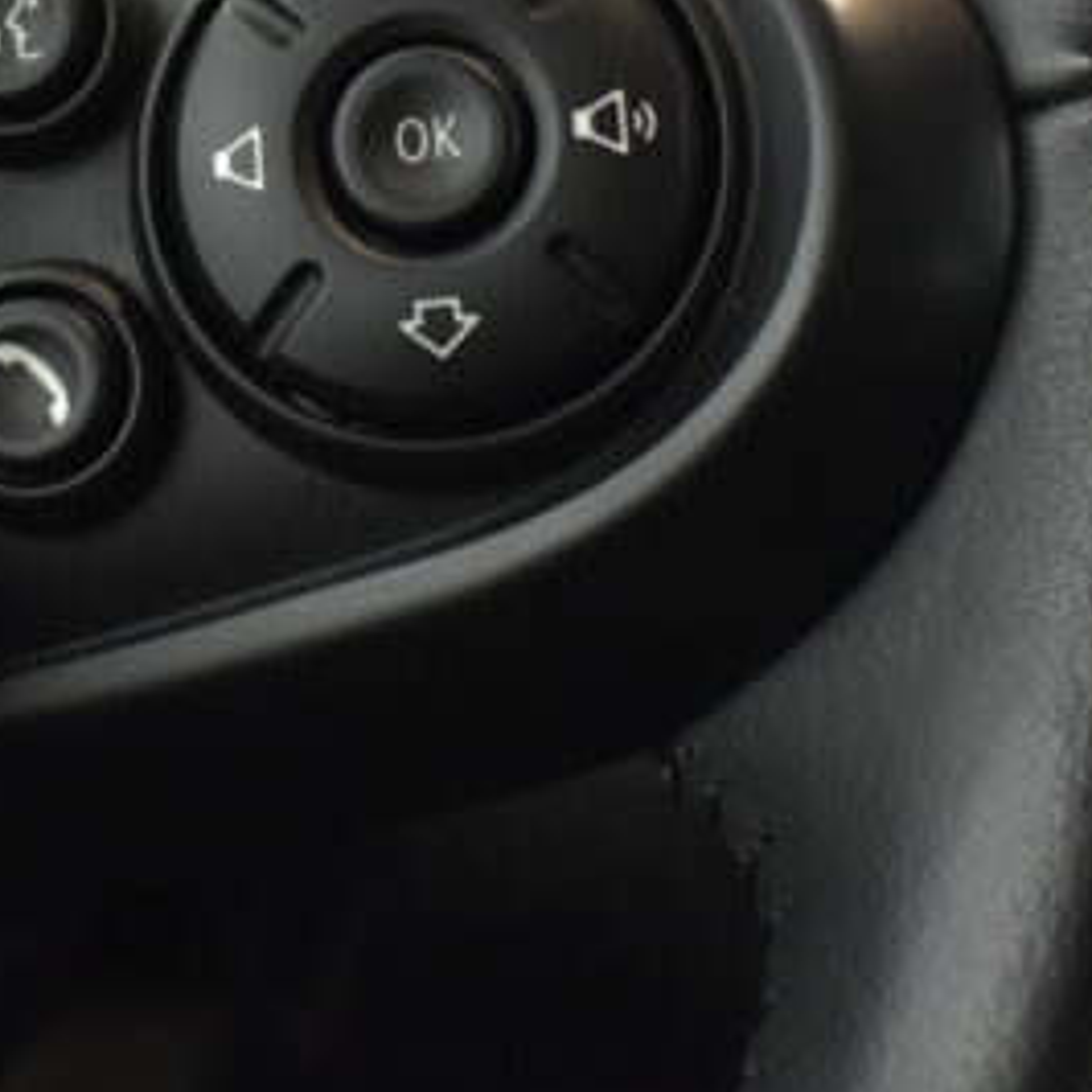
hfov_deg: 22.3
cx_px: 365
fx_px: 2756
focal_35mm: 77
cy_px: 355
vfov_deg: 22.3
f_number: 3.8
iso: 1600
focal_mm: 21
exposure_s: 1/80
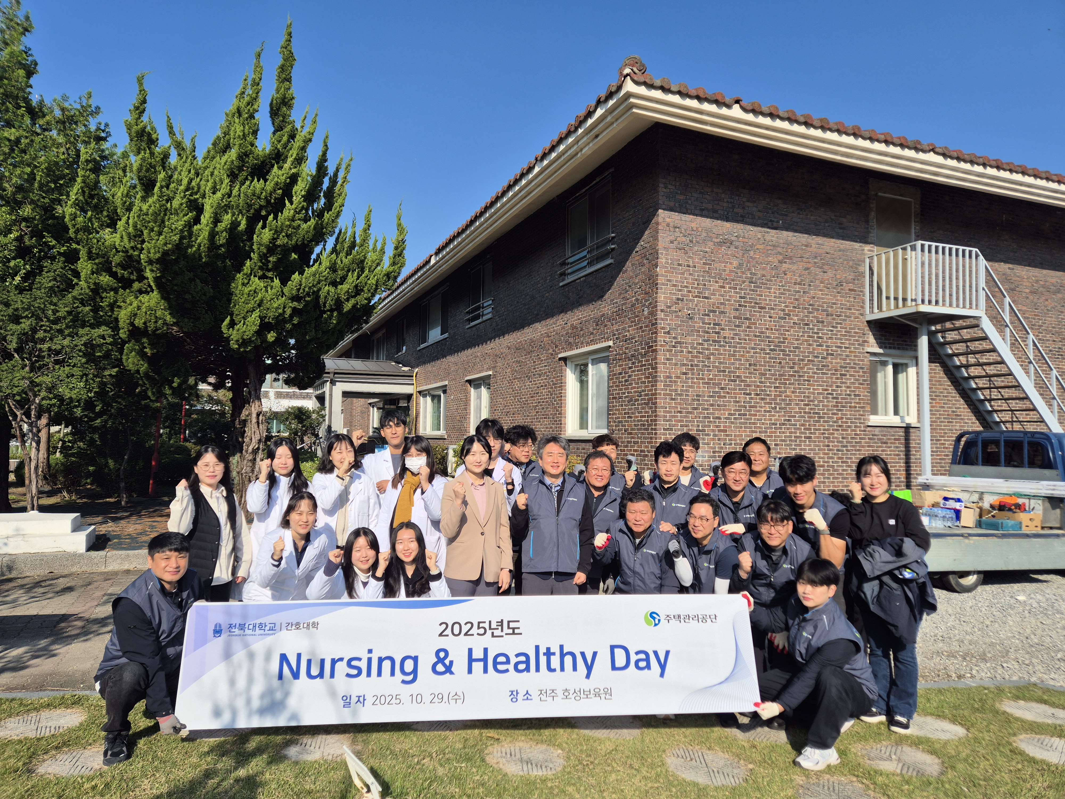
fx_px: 708
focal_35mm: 23
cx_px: 532
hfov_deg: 73.9
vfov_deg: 58.9
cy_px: 400
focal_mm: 5.4
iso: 25
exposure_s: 1/2160
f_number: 1.8
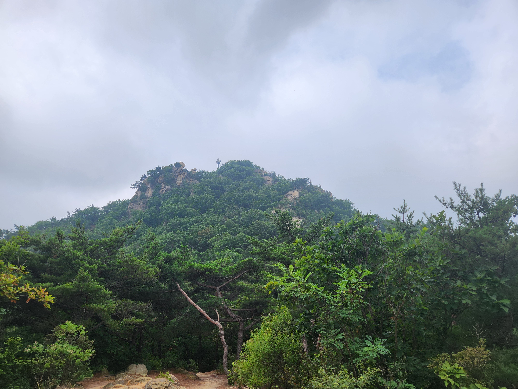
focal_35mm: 23
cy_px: 194
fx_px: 344
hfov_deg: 73.9
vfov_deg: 58.9
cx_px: 259
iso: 20
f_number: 1.8
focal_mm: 5.4
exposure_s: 1/965
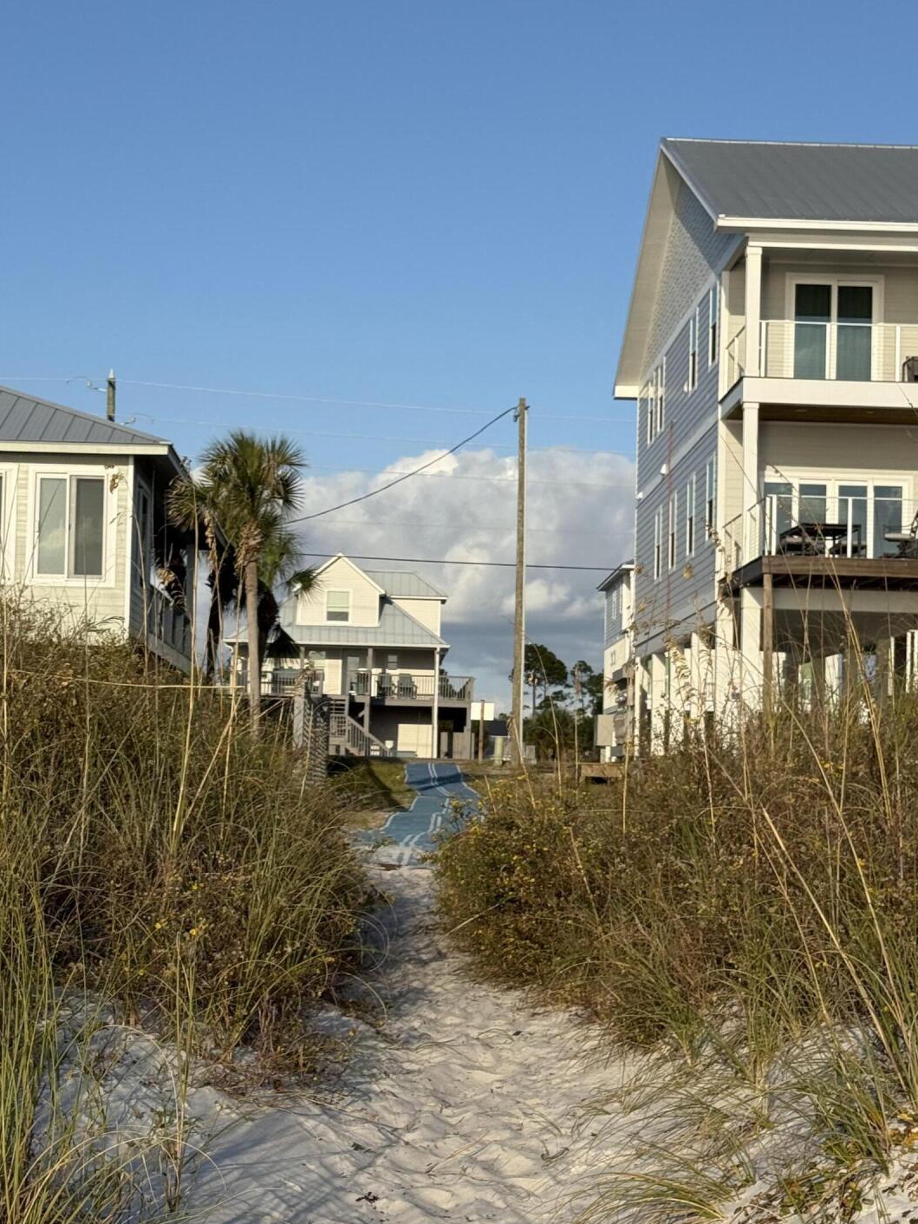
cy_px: 623
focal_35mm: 68
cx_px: 471
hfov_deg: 21.6
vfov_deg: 28.6
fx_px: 2404
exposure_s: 1/6536
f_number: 1.78
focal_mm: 6.76
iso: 64
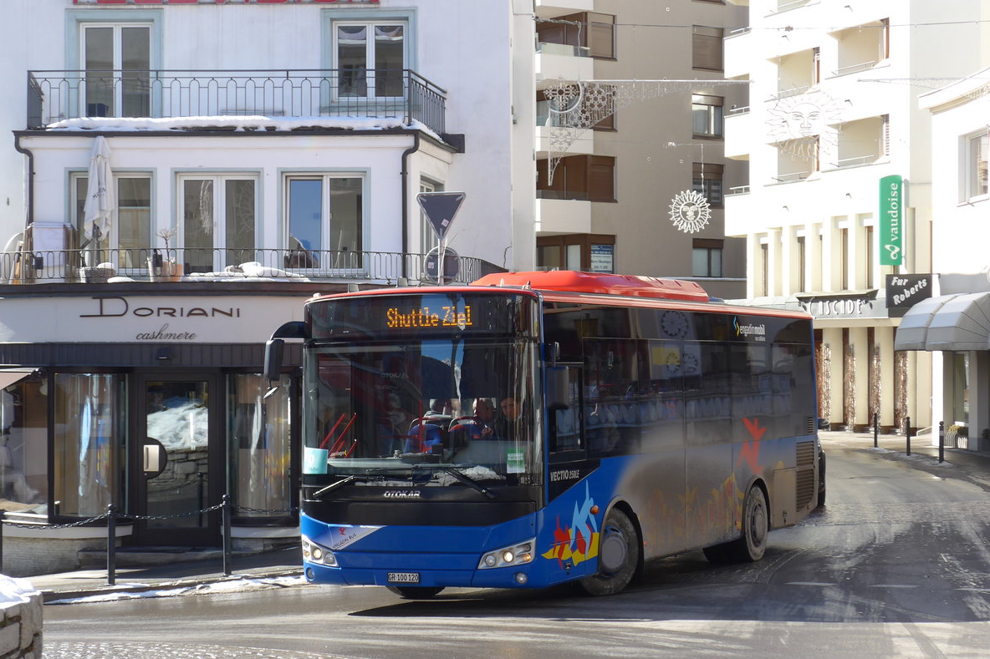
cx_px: 492
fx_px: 2145
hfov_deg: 26.0
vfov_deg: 17.5
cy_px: 347
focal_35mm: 78
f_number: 4.2
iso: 80
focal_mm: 15
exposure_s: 1/250
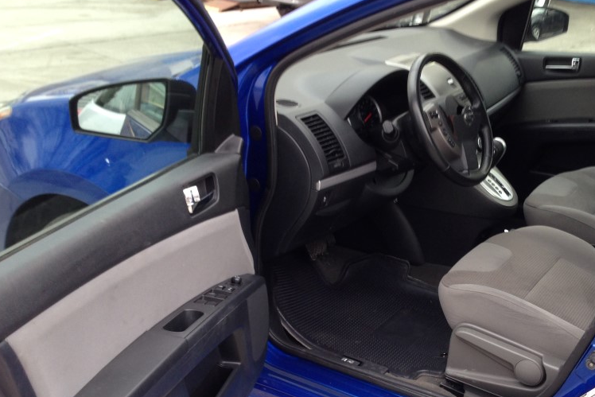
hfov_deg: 41.7
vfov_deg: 28.5
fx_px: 777
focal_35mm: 47
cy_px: 255
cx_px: 362
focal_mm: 4.12
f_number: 2.4
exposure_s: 1/40
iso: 50
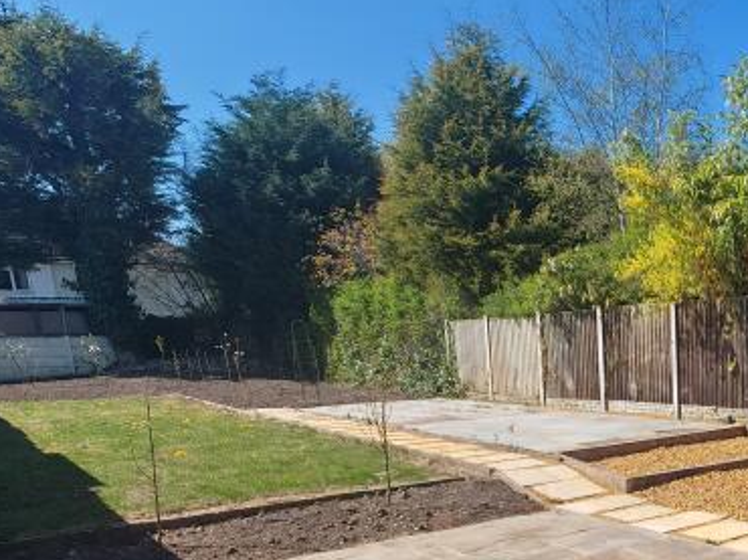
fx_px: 777
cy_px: 497
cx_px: 704
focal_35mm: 36
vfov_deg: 37.2
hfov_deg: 45.4
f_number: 2
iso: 50
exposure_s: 1/640
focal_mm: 1.82
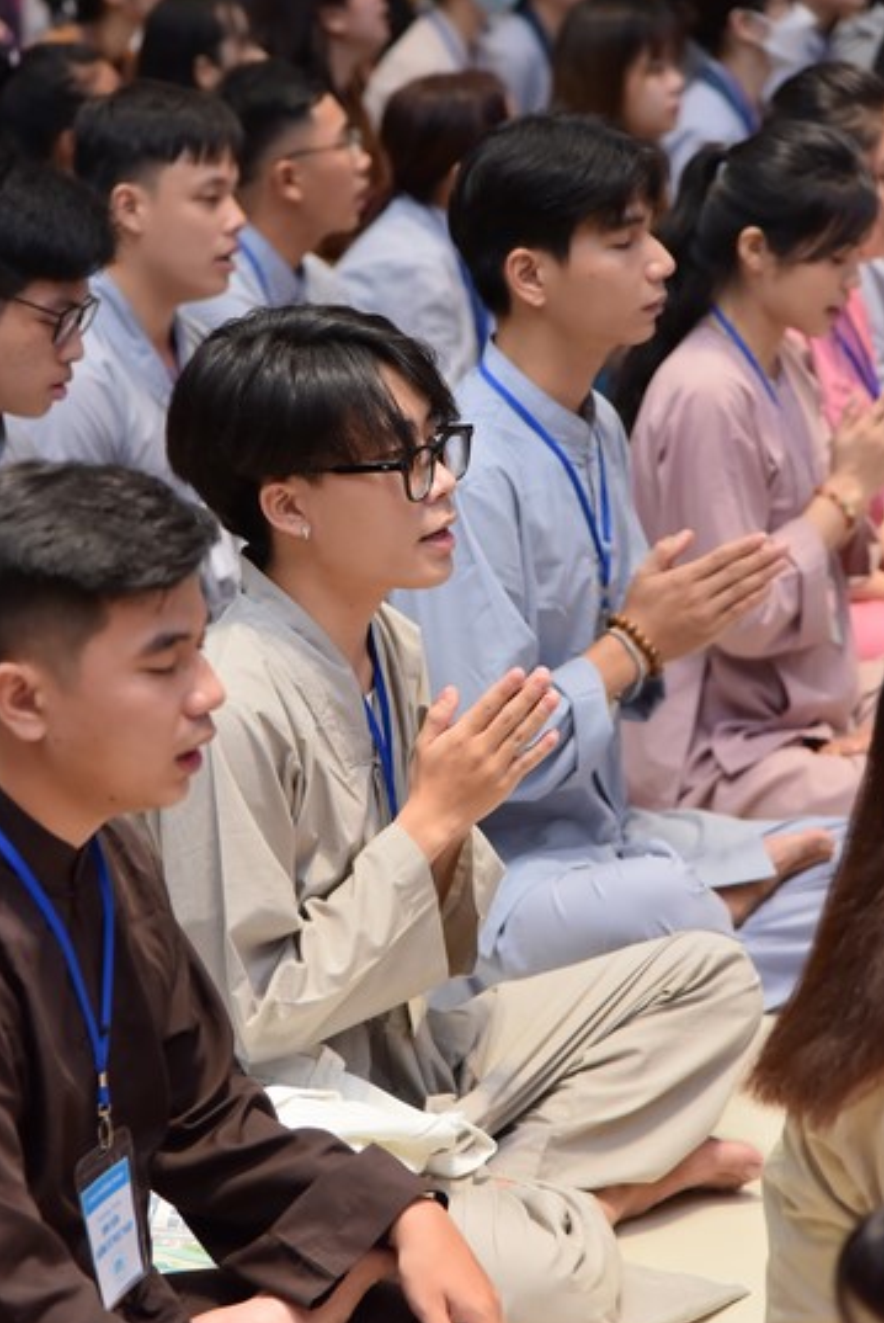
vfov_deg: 16.1
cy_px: 655
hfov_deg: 10.8
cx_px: 352
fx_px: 4668
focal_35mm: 127
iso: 1600
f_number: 4.5
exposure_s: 1/160
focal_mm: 105
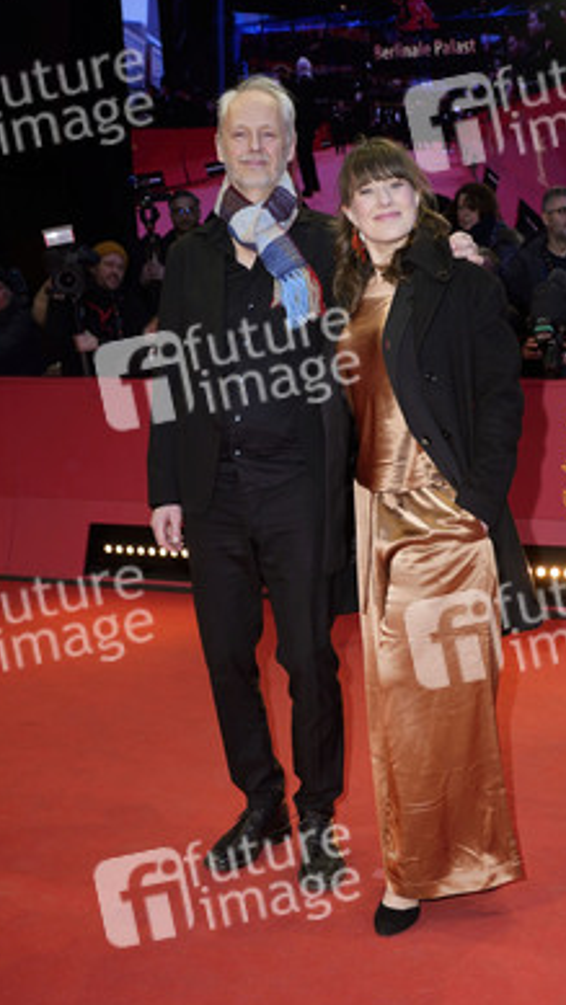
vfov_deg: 48.3
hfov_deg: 28.4
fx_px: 1120
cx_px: 302
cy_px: 499
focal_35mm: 42
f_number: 5.6
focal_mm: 39
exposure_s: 1/160
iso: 800
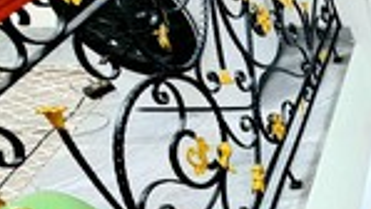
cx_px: 493
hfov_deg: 34.7
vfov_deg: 28.7
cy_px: 221
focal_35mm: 38
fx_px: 374
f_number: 2.2
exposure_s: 1/50
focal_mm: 1.74
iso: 250
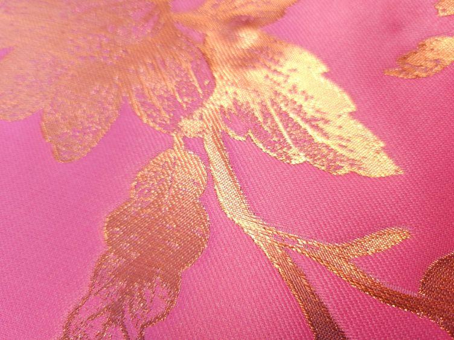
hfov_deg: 71.6
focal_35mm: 24
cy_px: 170
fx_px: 315
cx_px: 227
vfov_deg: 56.8
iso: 100
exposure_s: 1/50
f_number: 1.8
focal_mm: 5
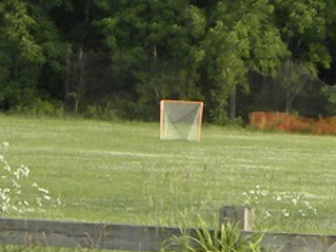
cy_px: 232
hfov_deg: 5.7
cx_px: 310
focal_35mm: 348
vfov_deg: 4.3
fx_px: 3376
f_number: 8
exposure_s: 1/289
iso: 640
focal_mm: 25.7
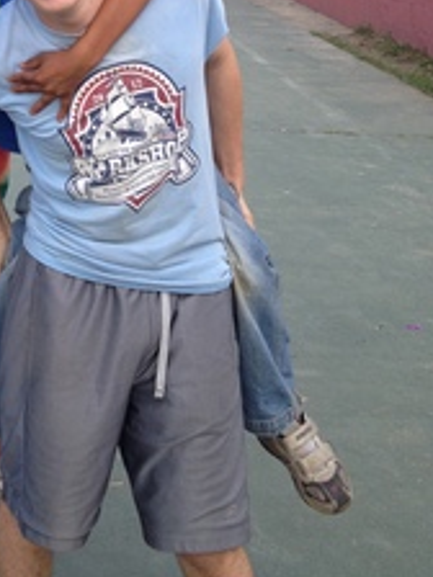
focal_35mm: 75
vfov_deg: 24.5
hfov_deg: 19.0
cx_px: -10
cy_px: -31
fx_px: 1251
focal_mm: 4.28
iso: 50
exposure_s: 1/274
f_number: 2.4
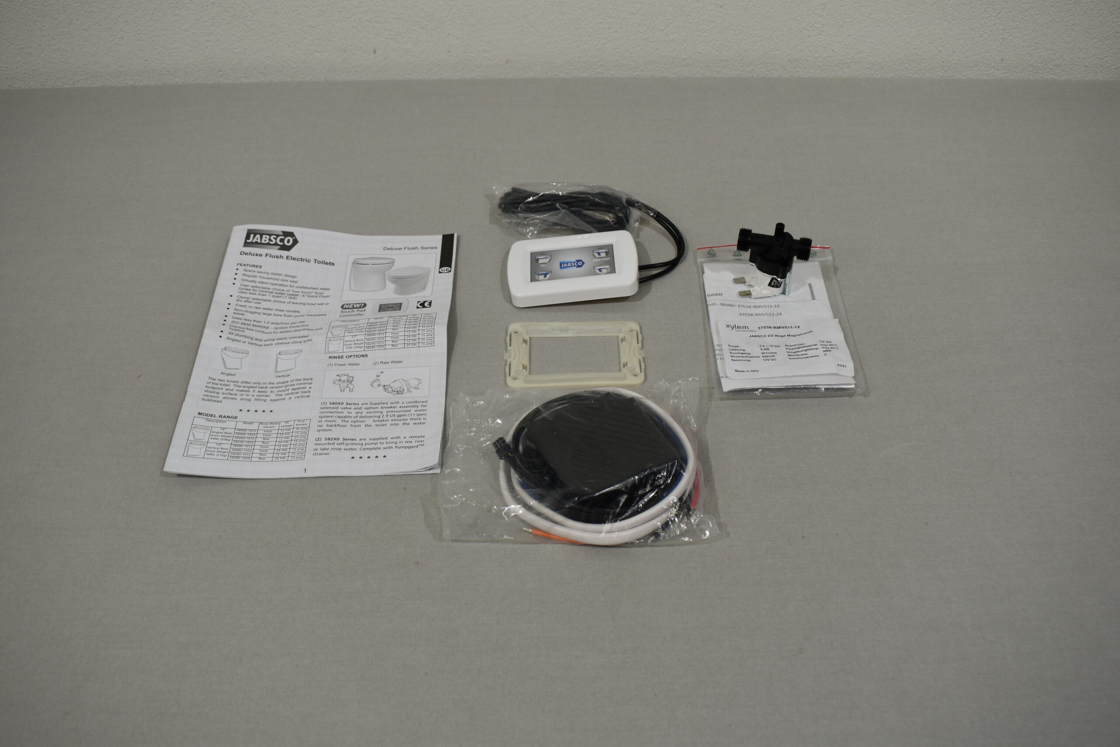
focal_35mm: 33
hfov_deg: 57.2
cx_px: 560
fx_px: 1027
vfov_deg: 40.0
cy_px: 374
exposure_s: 1/125
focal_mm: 22
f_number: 5.6
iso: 280
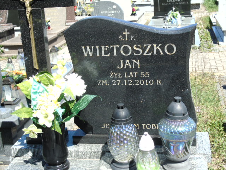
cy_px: 85
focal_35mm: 54
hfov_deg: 35.5
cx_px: 113
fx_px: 353
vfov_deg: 27.0
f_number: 4.3
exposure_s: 1/320
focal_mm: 9.6
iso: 80
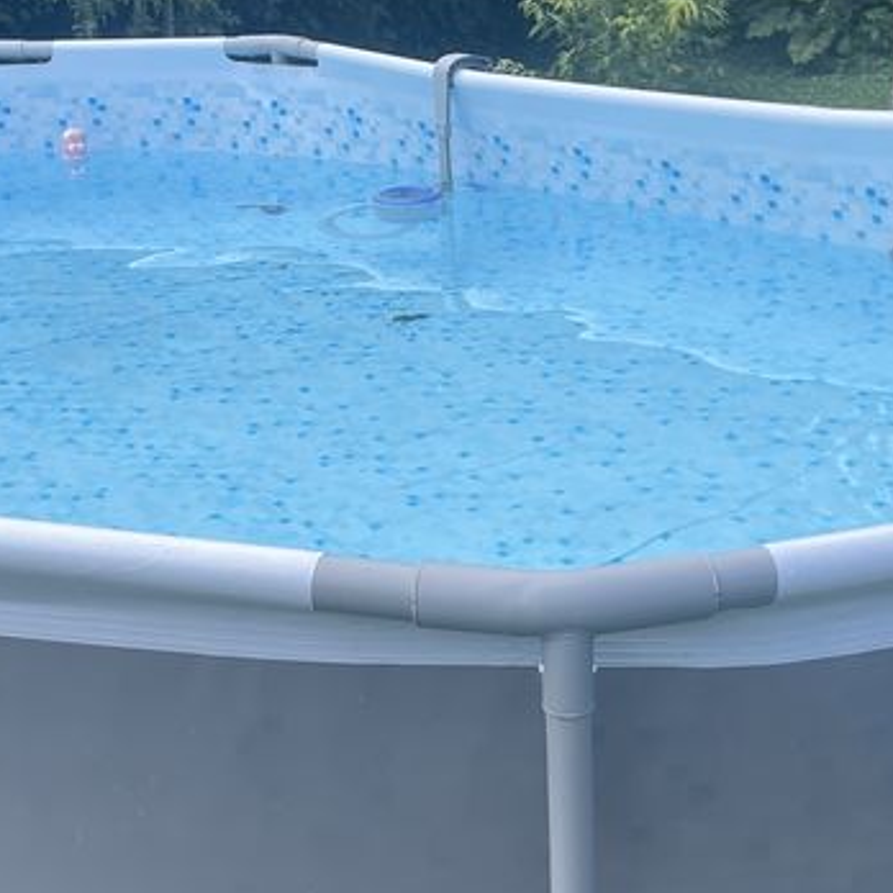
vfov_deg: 26.1
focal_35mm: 66
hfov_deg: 26.1
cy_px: 485
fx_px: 1926
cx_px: 390
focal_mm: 4.2
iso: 32
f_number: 1.6
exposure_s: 1/1366
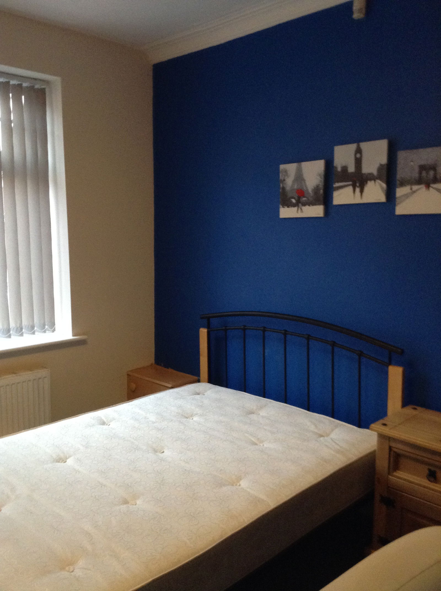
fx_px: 562
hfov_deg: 42.8
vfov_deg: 55.4
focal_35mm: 33
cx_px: 220
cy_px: 296
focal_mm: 3.3
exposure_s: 1/17
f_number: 2.4
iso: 250
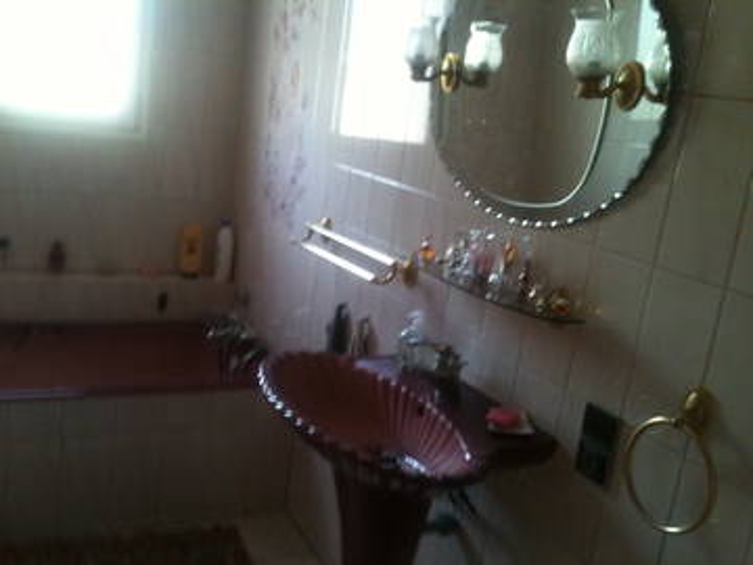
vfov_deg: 40.7
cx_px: 376
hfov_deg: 52.6
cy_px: 282
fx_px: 761
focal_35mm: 35
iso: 160
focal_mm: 3.85
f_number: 2.8
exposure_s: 1/15
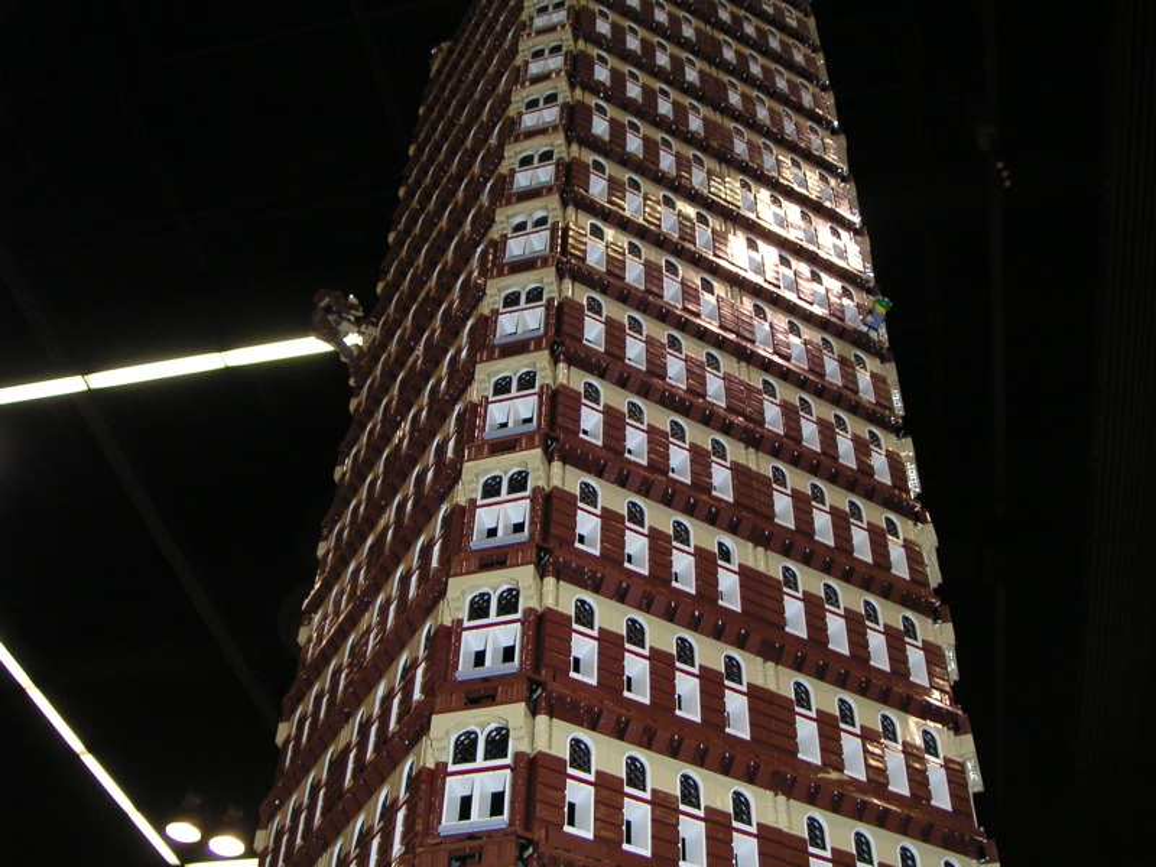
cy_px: 434
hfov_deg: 49.0
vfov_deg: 37.7
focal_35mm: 38
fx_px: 1269
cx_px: 578
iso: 160
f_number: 2.8
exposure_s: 1/45
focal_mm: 6
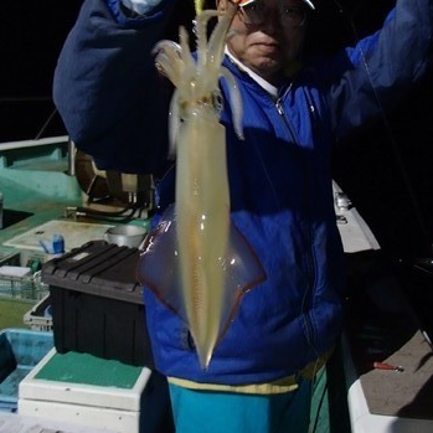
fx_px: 481
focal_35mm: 34
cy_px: 167
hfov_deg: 48.5
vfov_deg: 48.1
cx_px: 218
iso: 400
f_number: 3.9
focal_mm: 5
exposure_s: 1/30
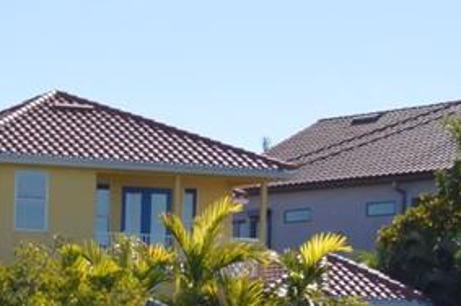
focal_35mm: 141
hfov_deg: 13.5
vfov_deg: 9.4
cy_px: 456
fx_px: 1803
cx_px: -272
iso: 100
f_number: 8
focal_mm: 26
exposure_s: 1/160
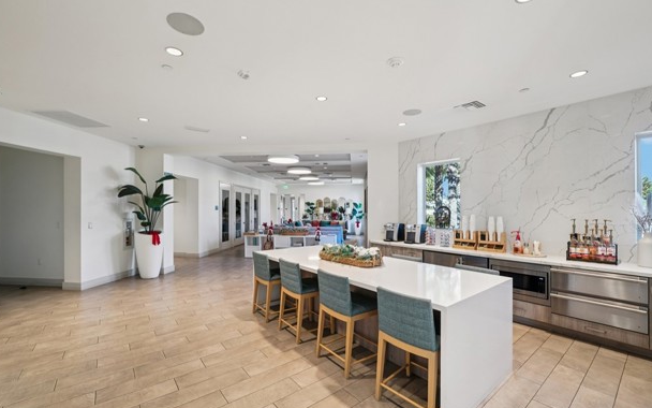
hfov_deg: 101.5
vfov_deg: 74.8
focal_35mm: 15
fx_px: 267
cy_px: 210
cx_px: 328
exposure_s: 1/25
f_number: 8
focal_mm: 14
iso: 400
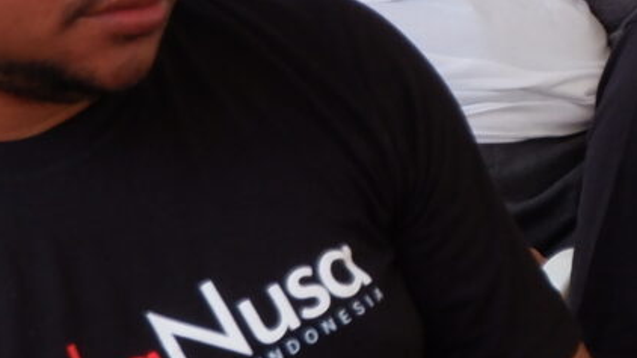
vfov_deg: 3.8
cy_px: -247
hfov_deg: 6.7
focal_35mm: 318
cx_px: 741
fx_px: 5369
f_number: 4.9
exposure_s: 1/200
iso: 400
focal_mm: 33.3
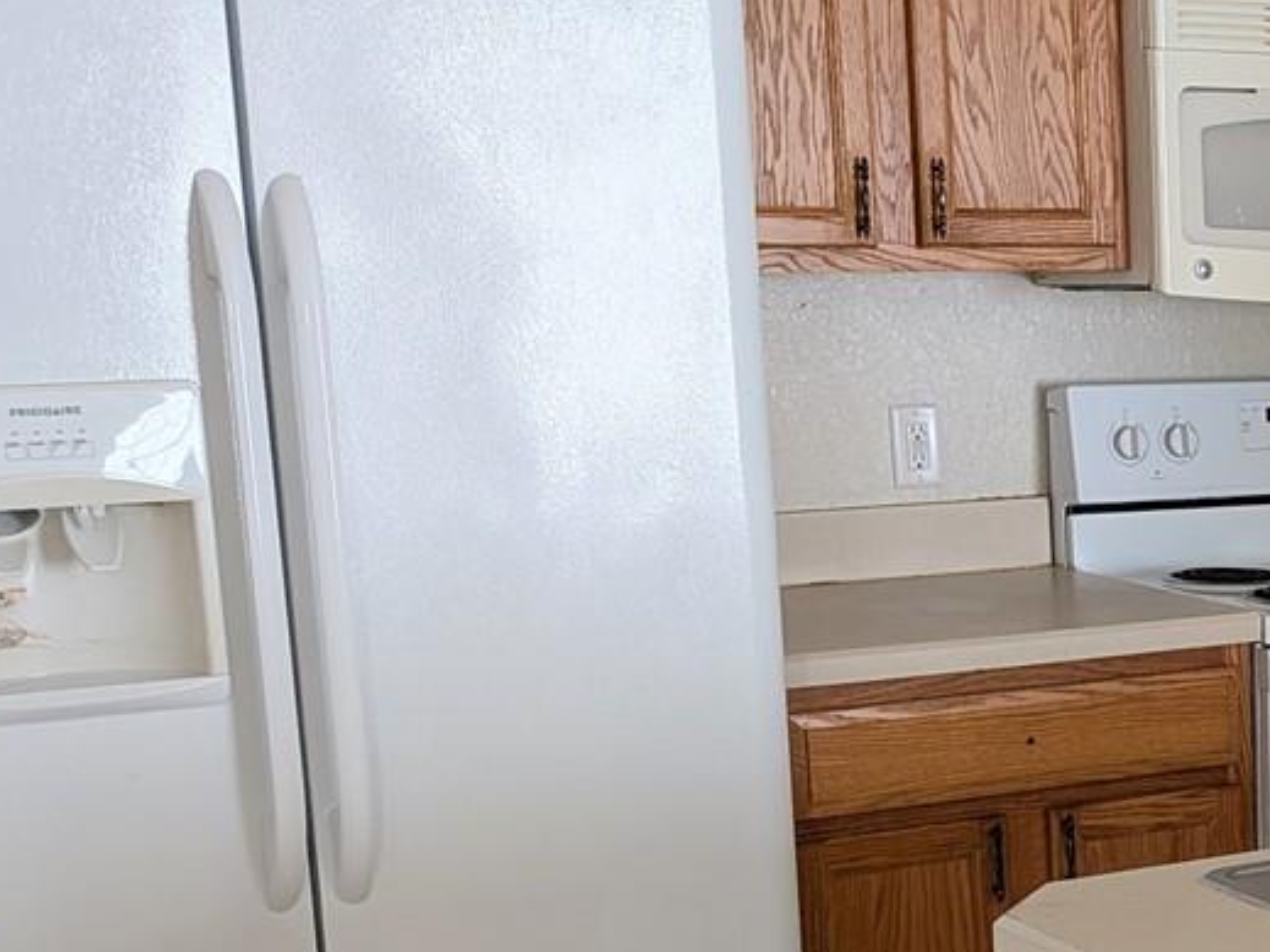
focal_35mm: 74
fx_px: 2714
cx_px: 1652
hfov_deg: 23.3
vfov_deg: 19.6
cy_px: 793
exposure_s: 1/100
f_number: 1.7
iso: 89
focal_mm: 4.53
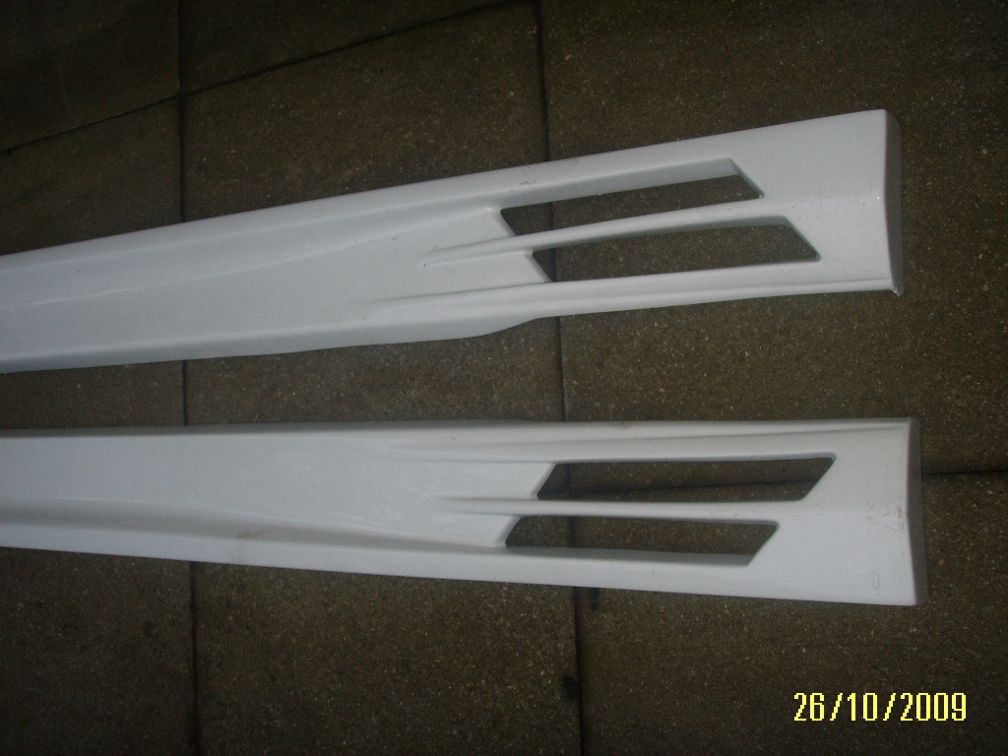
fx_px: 1136
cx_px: 504
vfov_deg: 36.8
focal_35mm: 39
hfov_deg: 47.9
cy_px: 378
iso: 100
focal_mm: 6.6
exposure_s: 1/45
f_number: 3.5
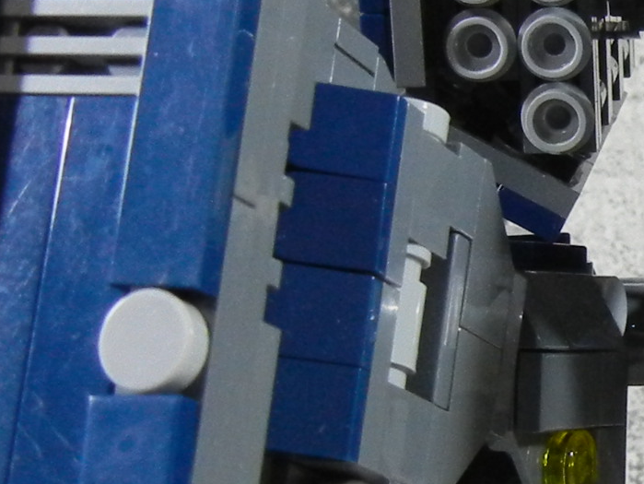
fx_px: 2606
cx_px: 817
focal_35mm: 140
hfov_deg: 13.6
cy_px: 389
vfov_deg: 10.6
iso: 400
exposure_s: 1/34
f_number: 3.5
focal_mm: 5.4
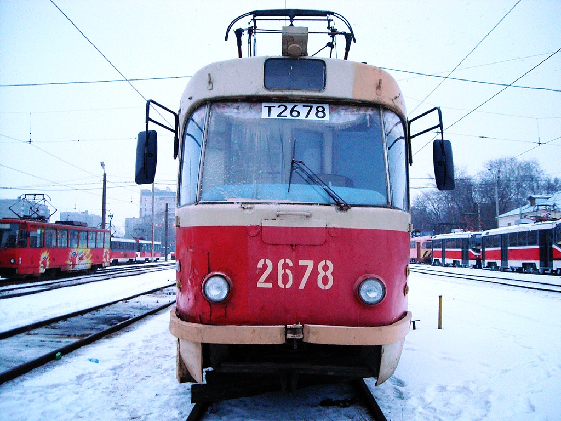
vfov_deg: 40.7
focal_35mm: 35
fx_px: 567
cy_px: 210
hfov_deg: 52.6
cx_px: 280
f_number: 2.8
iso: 400
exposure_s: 1/14
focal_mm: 5.7
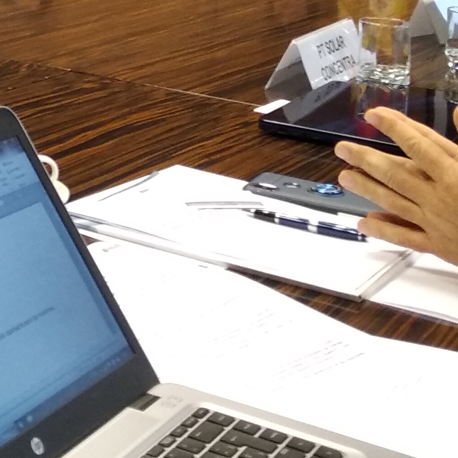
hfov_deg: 18.0
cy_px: -201
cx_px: -107
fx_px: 1362
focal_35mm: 91
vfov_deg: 17.4
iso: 640
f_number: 2.2
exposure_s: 1/33
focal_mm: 3.81
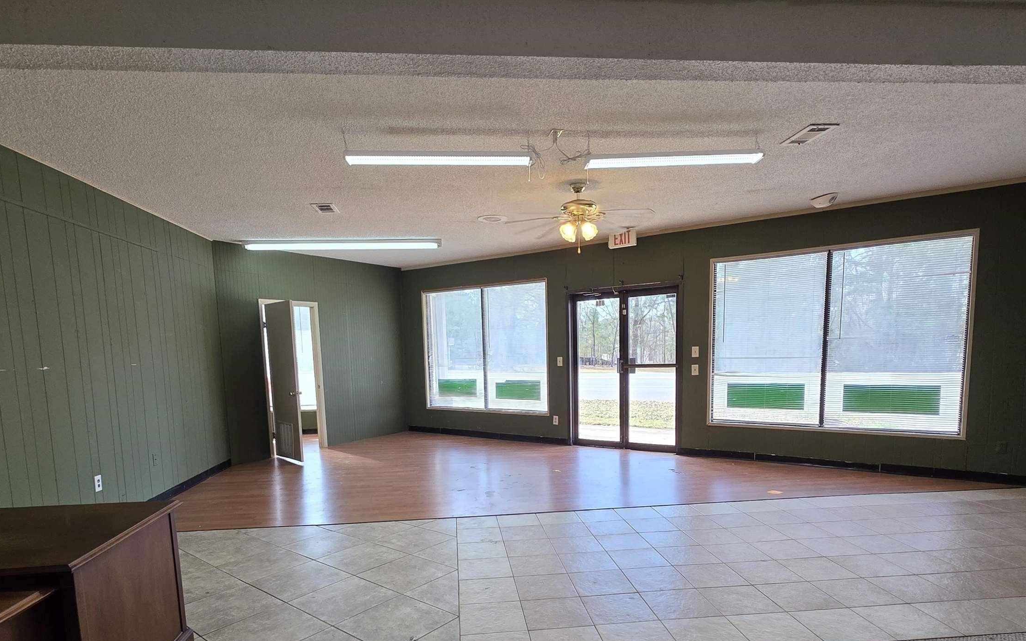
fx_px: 531
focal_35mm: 19
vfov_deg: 61.0
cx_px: 506
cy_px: 418
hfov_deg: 88.0
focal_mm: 2.2
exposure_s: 1/120
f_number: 1.9
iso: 100
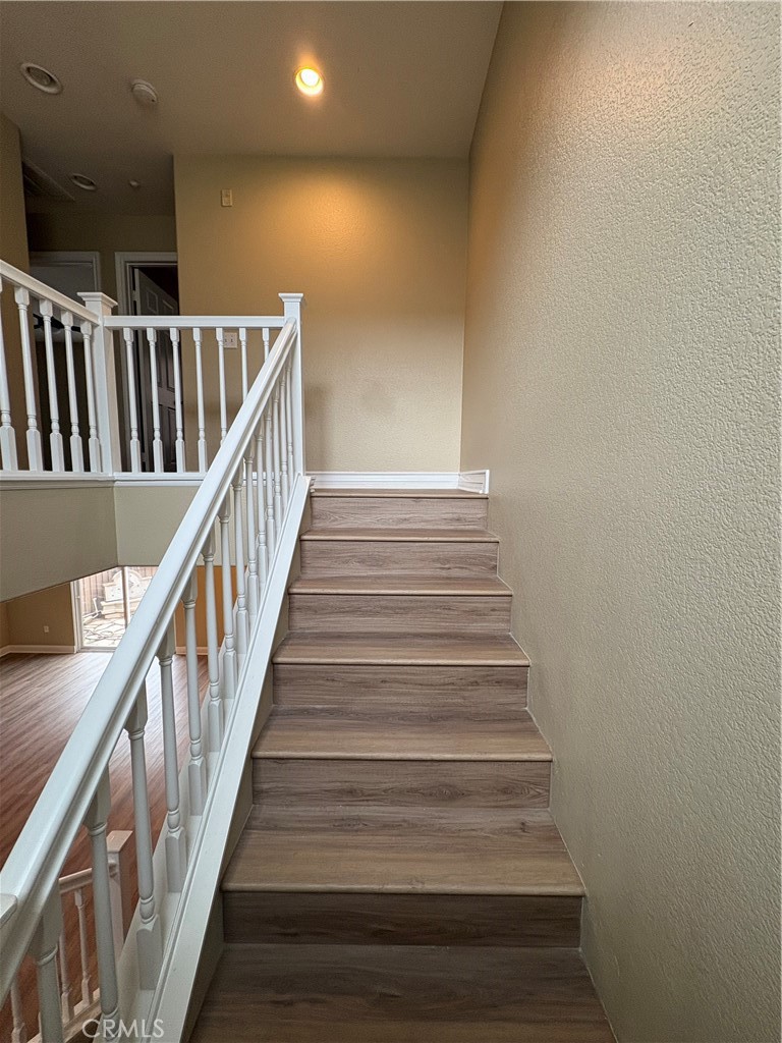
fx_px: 422
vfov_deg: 102.1
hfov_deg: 85.7
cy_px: 522
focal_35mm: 14
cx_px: 391
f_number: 2.2
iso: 200
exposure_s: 1/120
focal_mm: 2.22
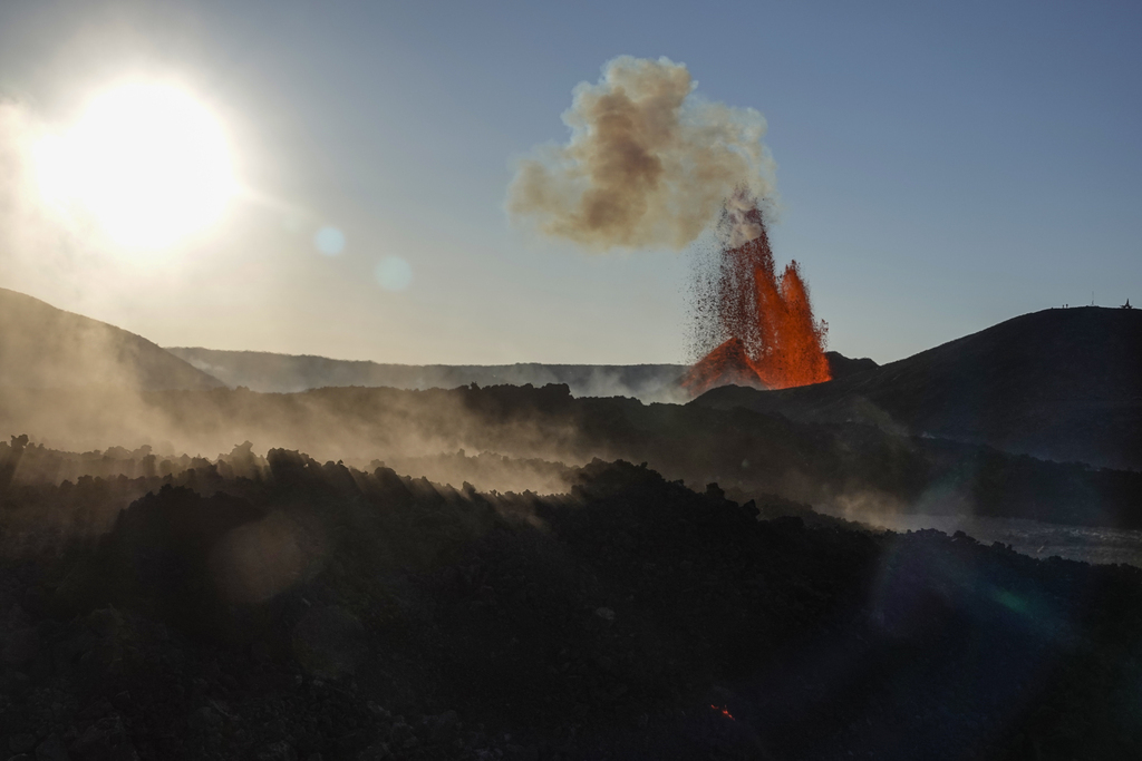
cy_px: 380
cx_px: 571
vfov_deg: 27.0
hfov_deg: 39.6
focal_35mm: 50
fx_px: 1586
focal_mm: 18.21
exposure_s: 1/1000
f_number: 6.3
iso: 100
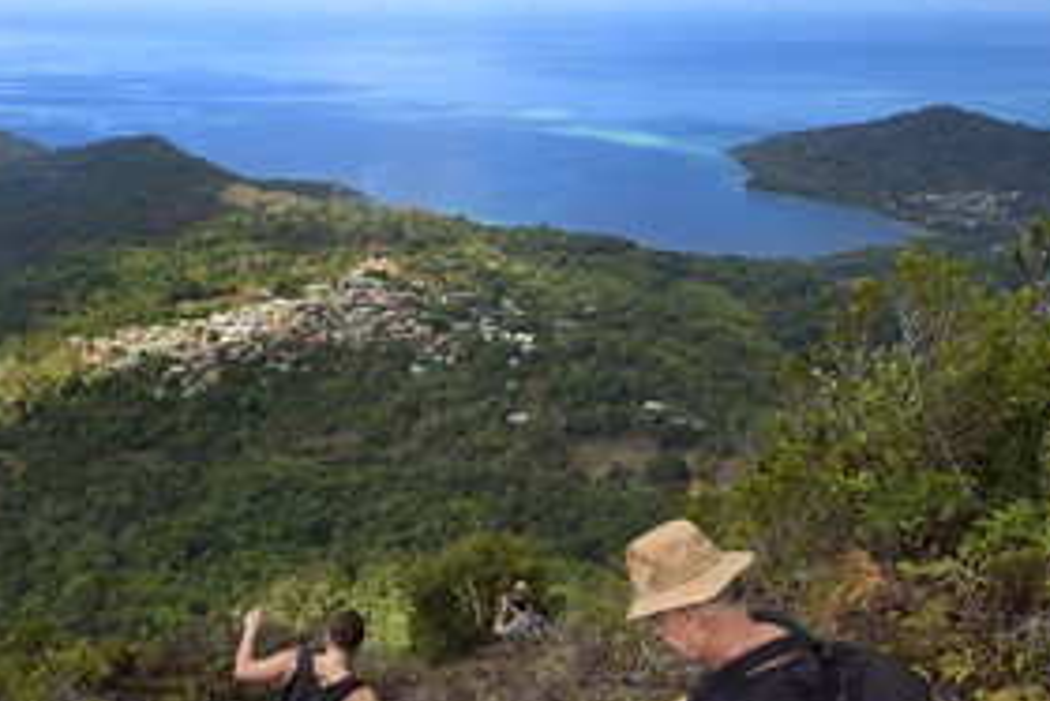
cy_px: 476
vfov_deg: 36.5
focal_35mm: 36
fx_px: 1050
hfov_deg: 51.9
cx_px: 334
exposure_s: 1/160
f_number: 13
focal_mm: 24
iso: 200
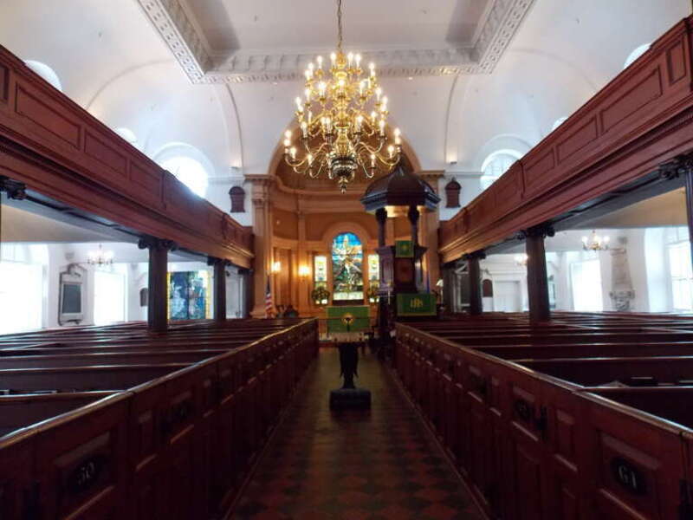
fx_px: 460
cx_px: 346
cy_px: 260
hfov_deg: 73.9
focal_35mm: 23
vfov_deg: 58.9
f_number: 3.1
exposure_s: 1/20
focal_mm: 4
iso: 400
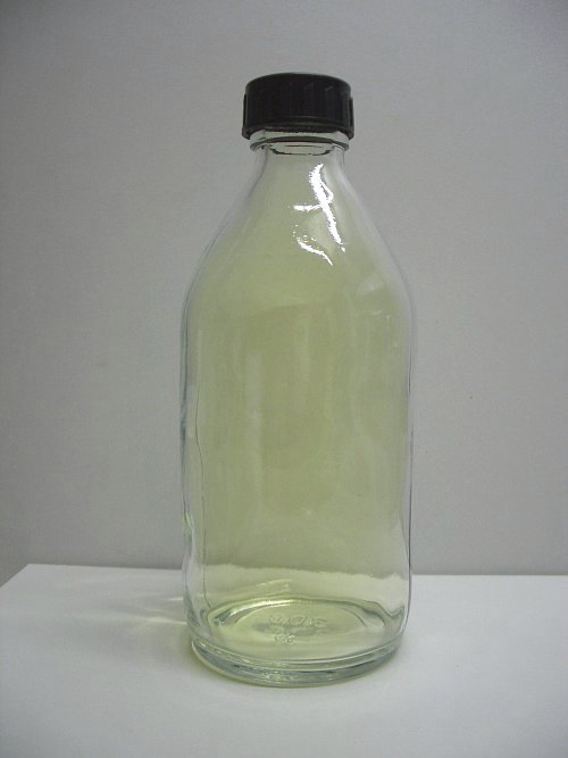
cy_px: 379
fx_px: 766
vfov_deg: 52.6
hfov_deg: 40.7
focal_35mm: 35
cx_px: 284
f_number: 2.6
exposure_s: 1/60
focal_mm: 5.8
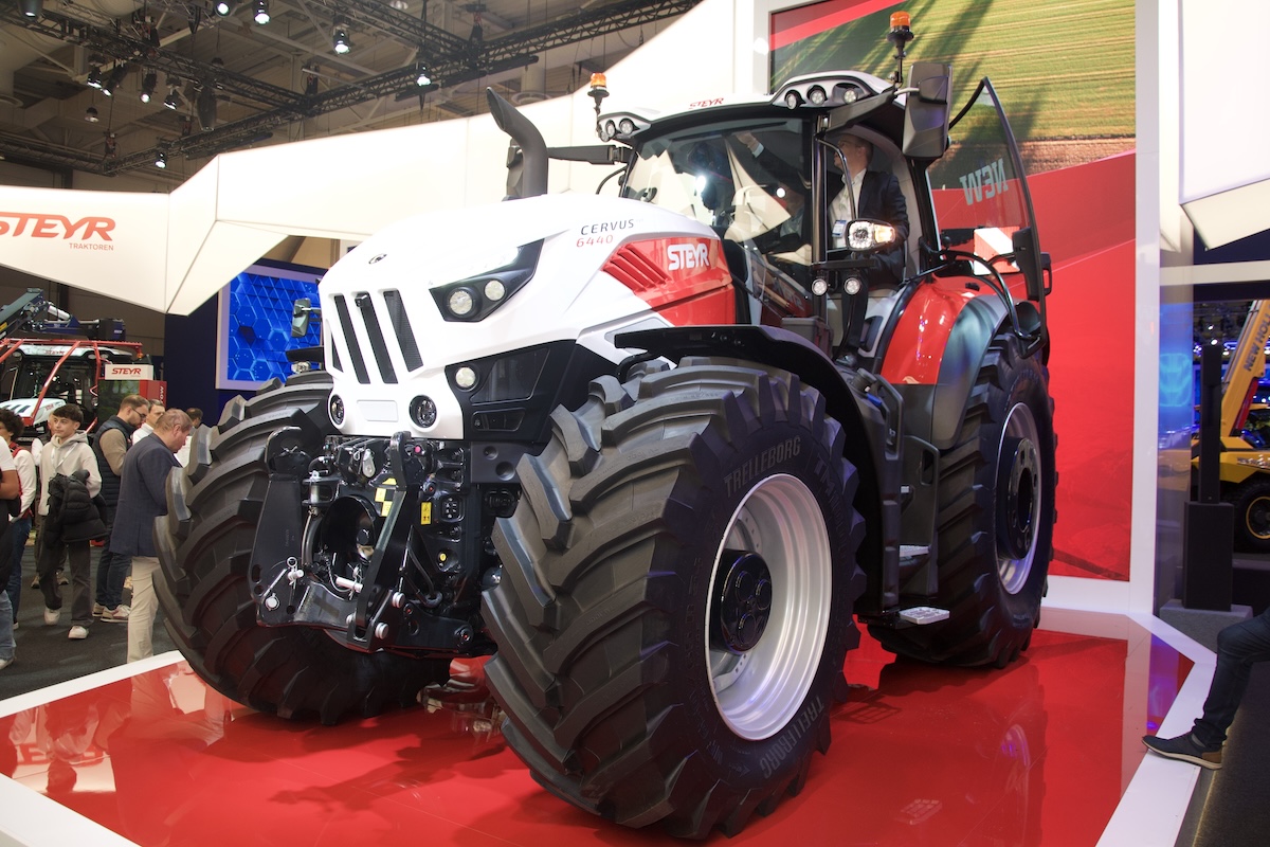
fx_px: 952
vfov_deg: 47.9
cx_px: 635
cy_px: 424
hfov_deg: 67.4
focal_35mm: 27
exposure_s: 1/125
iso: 400
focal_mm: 18
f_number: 3.5
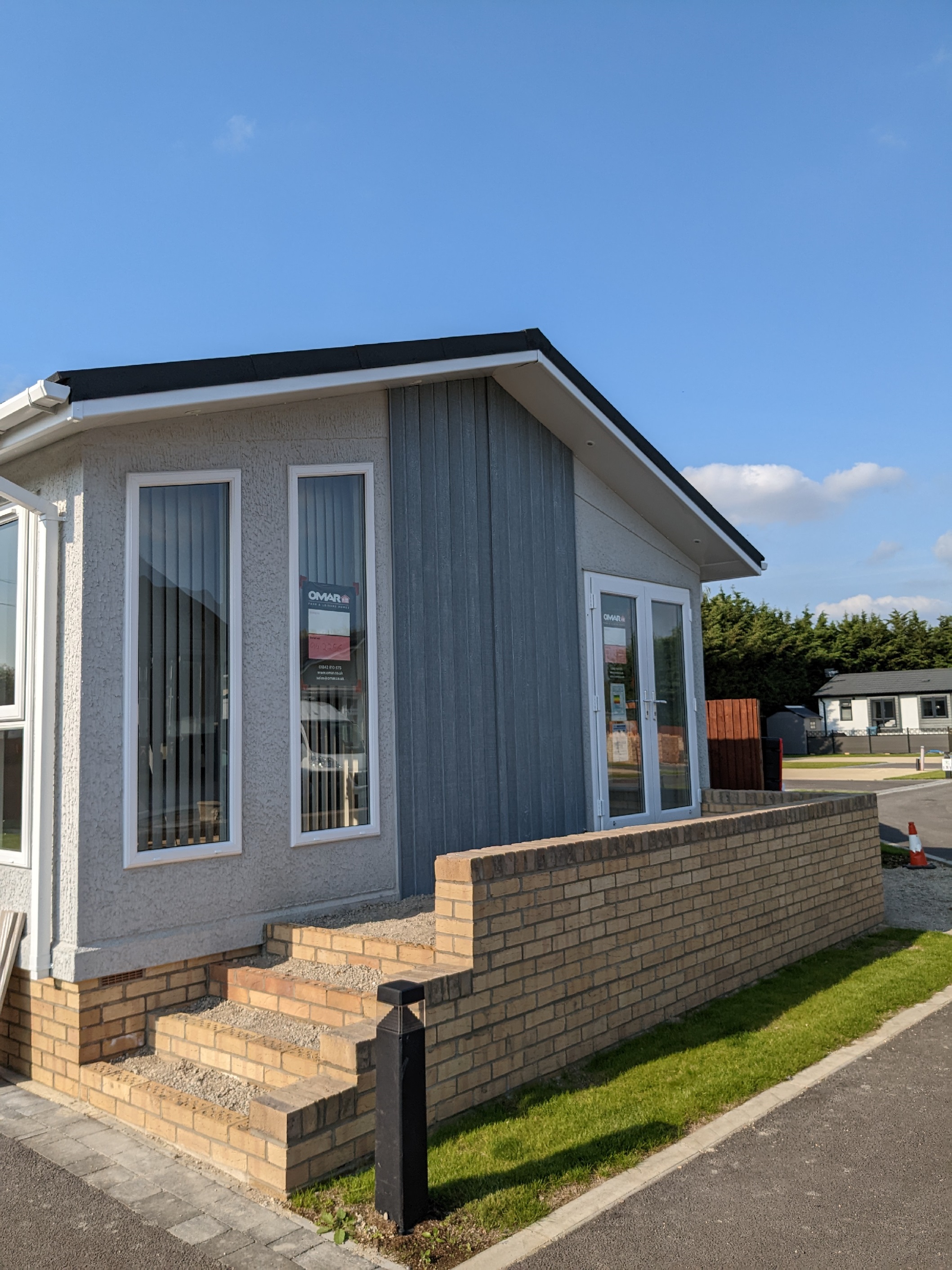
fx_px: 990
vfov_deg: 65.3
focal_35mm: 27
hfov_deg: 51.4
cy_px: 635
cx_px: 476
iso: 55
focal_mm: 4.38
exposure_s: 1/3891
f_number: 1.73
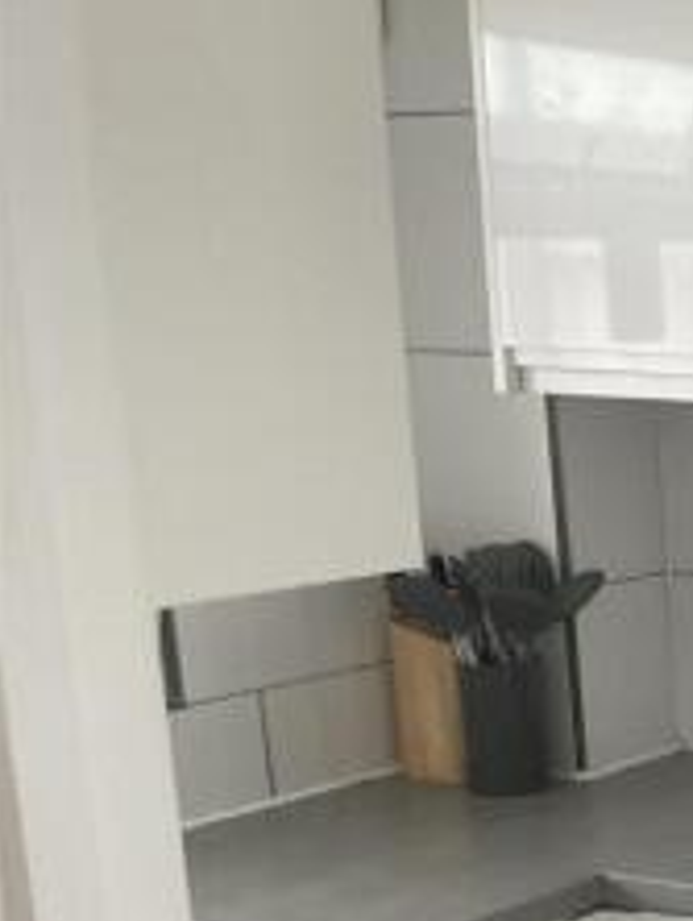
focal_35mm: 76
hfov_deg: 16.6
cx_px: 1205
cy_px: 832
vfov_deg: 24.9
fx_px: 2025
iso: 80
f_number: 1.8
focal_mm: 3
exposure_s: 1/60
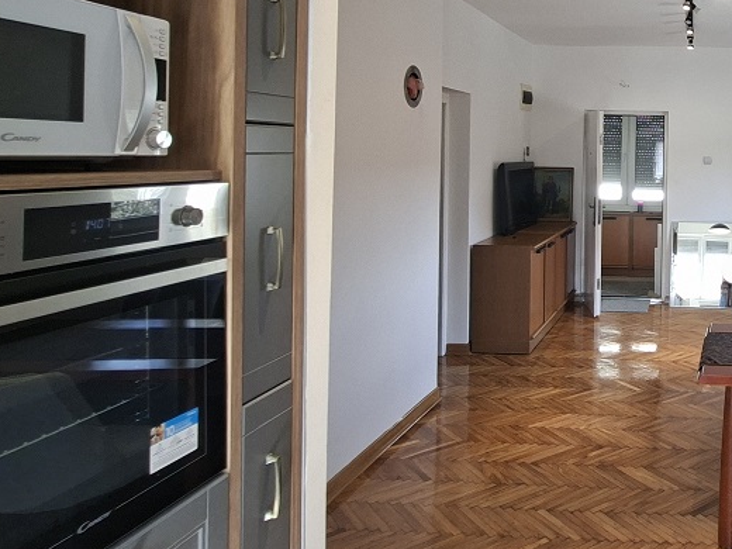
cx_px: 677
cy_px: 160
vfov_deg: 45.7
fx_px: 634
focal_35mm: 30
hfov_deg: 51.8
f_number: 2.2
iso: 80
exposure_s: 1/40
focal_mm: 1.74
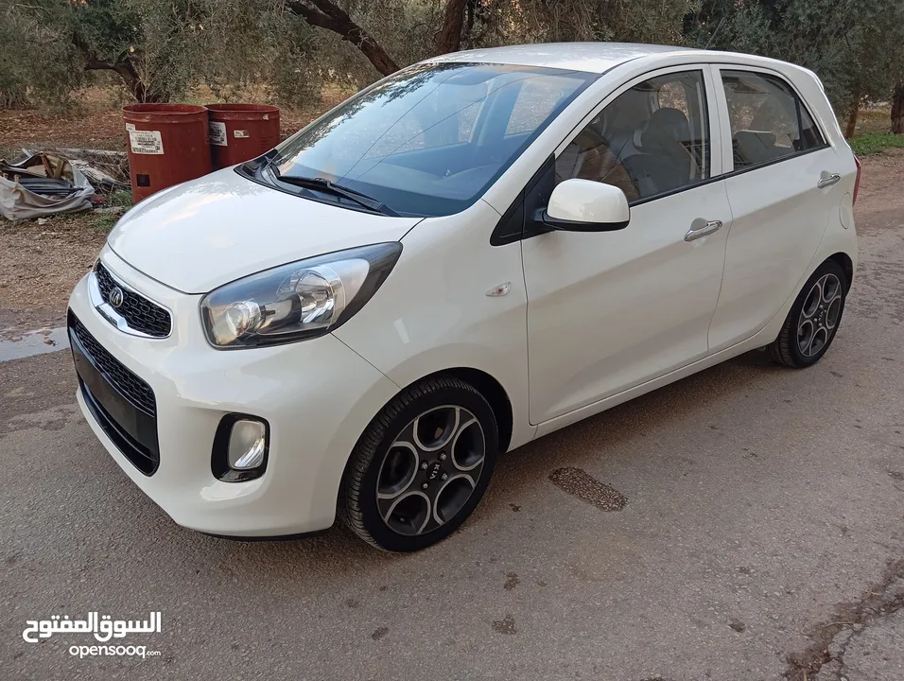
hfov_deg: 63.4
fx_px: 732
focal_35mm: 28
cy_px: 340
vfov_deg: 49.9
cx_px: 452
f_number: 1.8
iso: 212
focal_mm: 4.22
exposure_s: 1/100
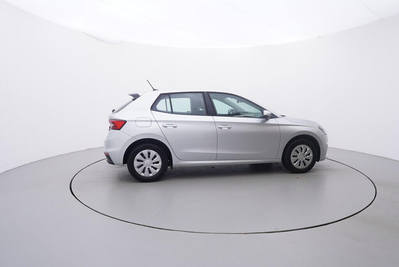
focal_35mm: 22
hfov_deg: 77.3
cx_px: 200
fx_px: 250
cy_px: 134
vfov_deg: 56.2
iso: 200
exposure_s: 1/80
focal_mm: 15
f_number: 5
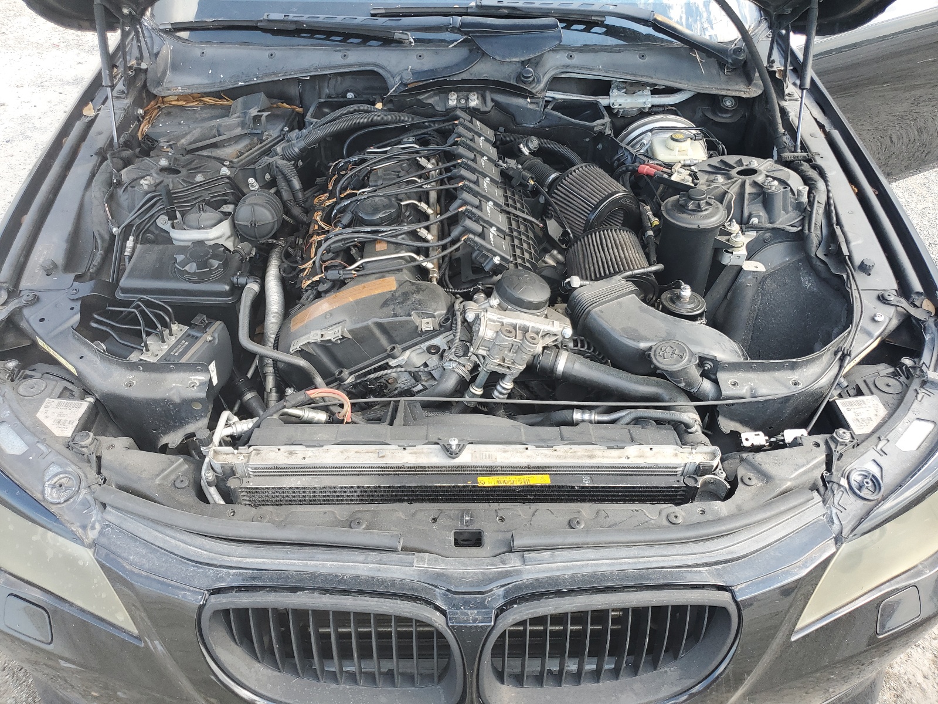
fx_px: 705
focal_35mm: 26
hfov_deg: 67.3
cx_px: 469
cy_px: 352
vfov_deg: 53.1
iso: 50
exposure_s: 1/286
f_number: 1.5
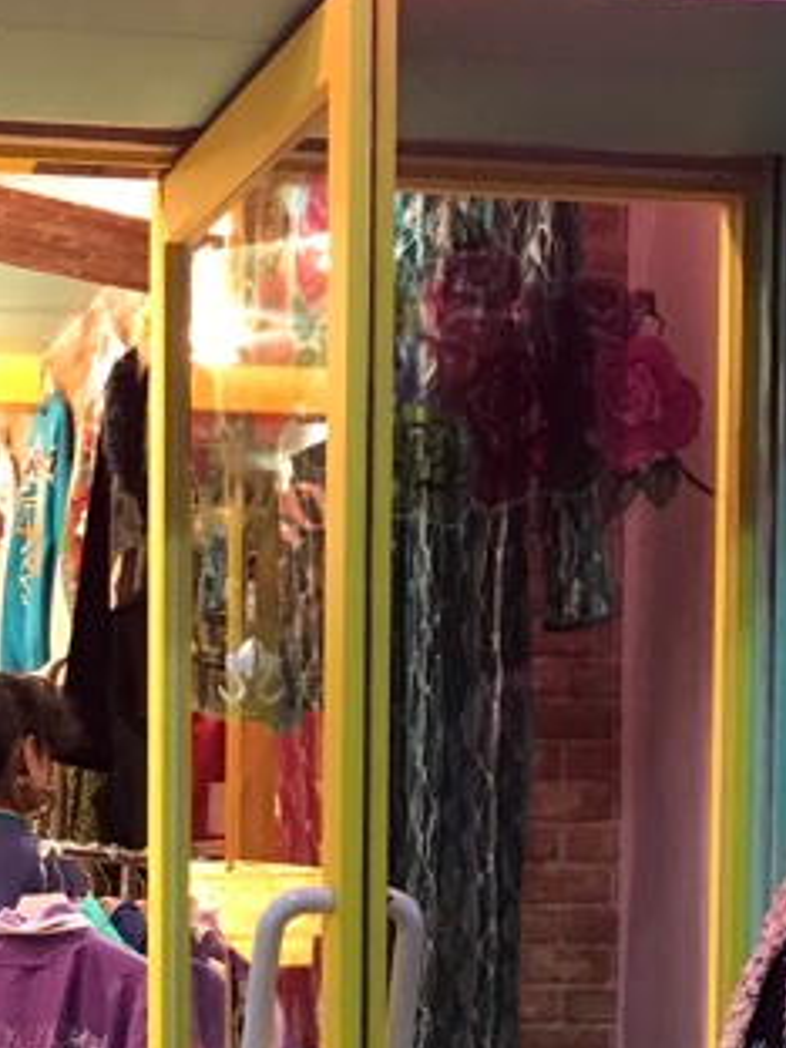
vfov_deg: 20.7
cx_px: 91
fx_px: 2785
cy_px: 1035
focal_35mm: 92
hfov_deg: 15.9
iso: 100
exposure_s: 1/13
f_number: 1.8
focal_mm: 3.99
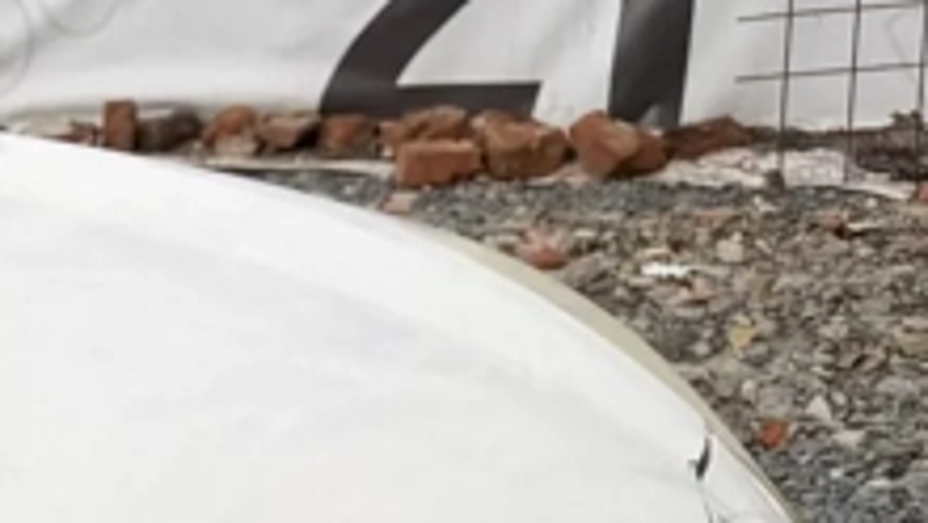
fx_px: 2930
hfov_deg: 14.0
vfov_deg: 9.7
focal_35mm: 119
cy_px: 924
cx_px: -1135
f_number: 1.78
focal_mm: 6.76
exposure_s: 1/665
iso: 80
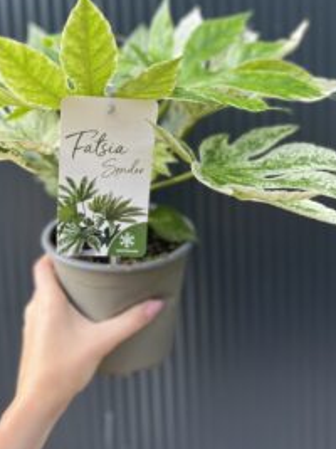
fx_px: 505
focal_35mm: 39
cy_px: 182
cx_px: 131
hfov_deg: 36.6
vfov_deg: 47.6
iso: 40
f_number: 1.6
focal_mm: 5.1
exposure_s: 1/240
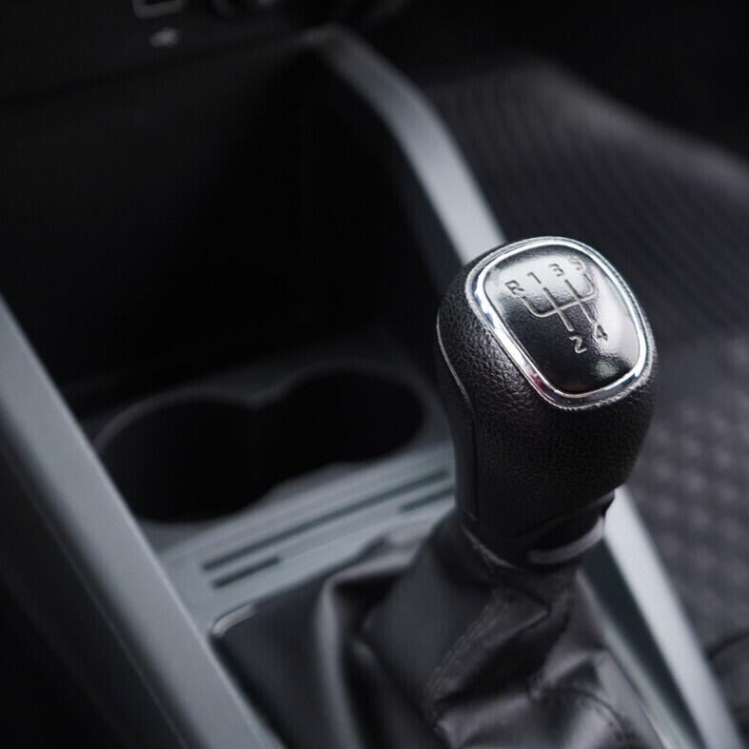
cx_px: 480
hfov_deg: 30.4
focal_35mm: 56
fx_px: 1371
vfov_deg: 30.5
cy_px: 414
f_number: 2.8
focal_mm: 24
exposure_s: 1/40
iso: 320
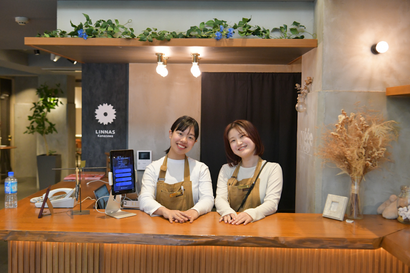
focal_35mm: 42
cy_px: 136
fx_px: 478
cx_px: 205
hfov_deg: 46.4
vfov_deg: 31.9
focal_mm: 42
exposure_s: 1/200
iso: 4000
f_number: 5
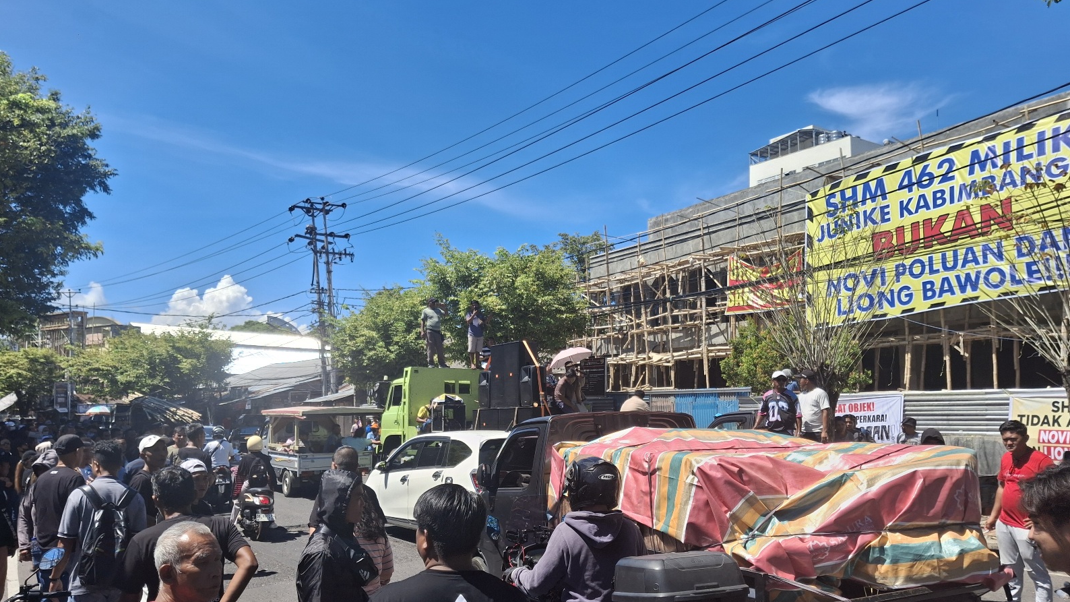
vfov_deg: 41.5
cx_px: 536
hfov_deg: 67.9
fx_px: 794
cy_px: 324
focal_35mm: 28
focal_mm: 4.69
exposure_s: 1/1429
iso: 25
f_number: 1.8
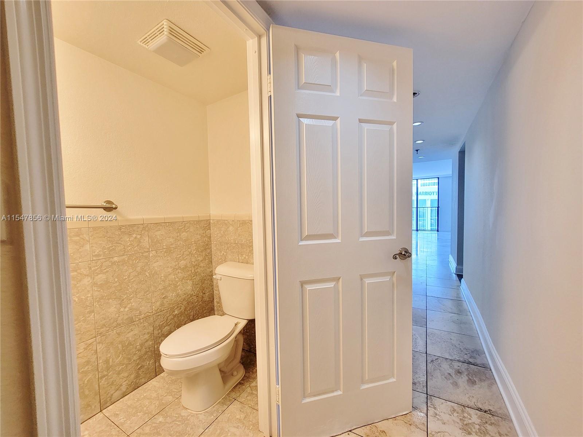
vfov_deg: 89.9
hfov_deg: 106.2
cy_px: 218
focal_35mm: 13
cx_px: 292
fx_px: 219
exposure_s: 1/60
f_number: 2.2
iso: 100
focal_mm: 2.2
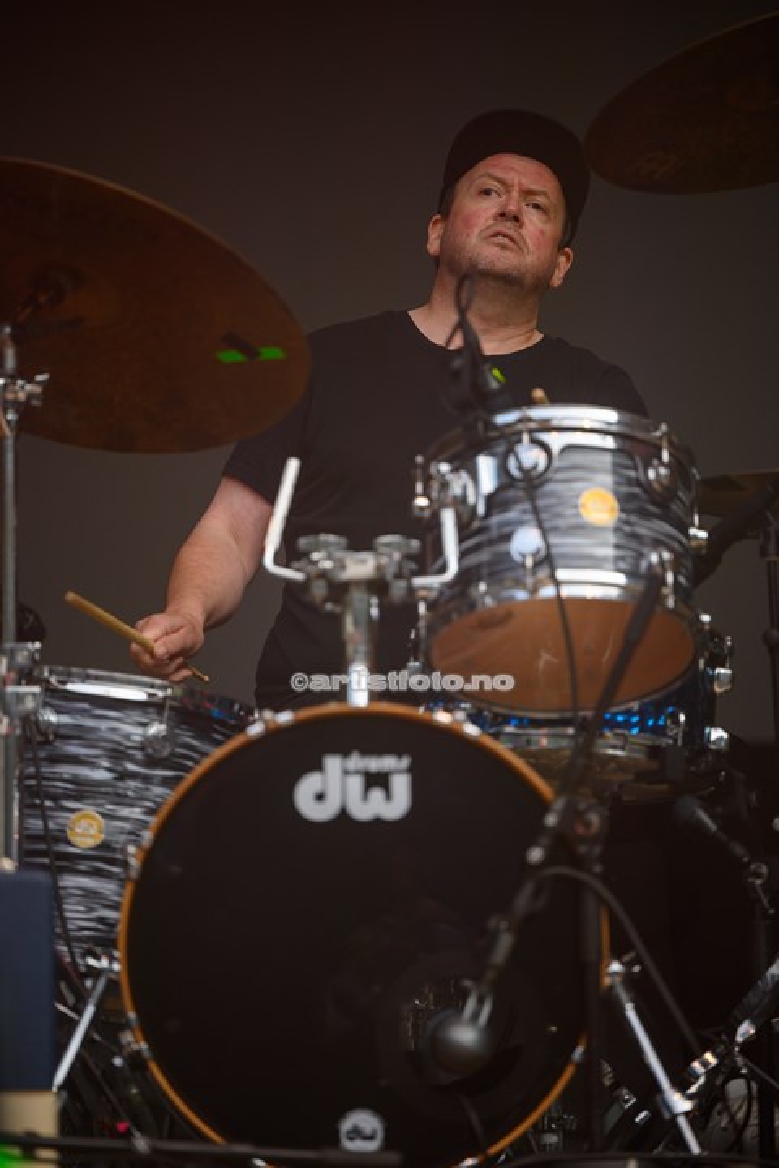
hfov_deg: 7.0
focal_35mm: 195
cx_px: 390
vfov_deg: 10.5
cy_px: 584
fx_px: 6329
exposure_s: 1/800
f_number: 2.8
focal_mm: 195
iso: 320
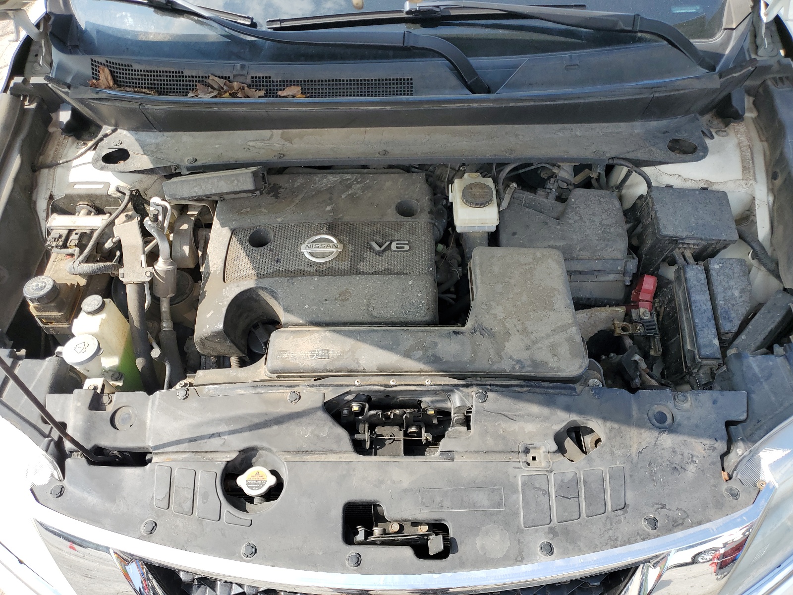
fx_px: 596
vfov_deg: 53.1
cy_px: 298
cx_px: 396
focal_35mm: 26
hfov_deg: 67.3
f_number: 1.5
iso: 50
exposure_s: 1/833
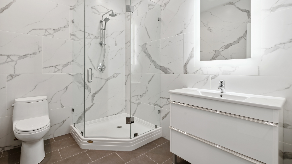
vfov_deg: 63.8
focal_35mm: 17
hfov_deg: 95.9
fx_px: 132
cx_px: 147
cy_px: 76
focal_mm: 16
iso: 100
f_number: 8
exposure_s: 1/2.5
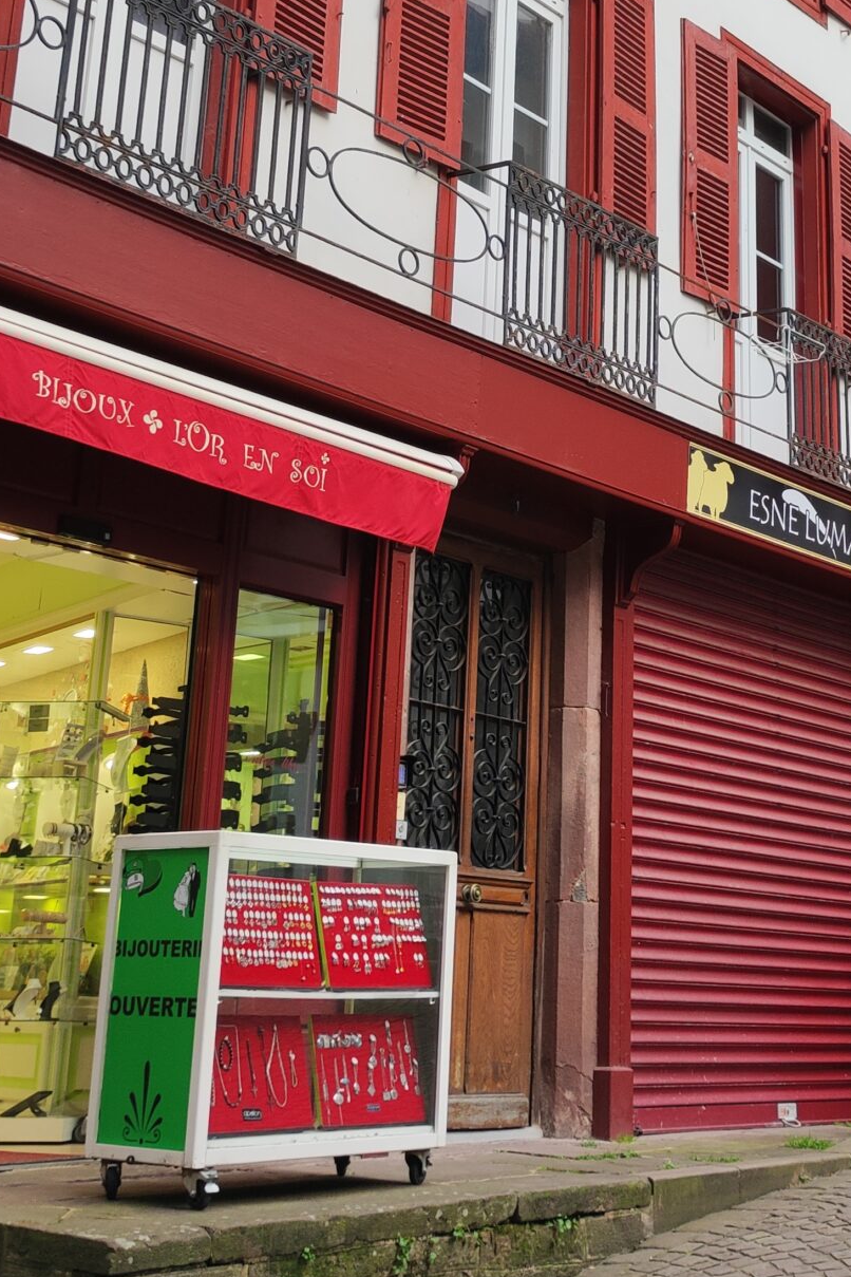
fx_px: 1950
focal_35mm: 55
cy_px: 323
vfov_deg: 35.5
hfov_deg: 24.4
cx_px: 612
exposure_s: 1/172
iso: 50
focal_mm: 4.7
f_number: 1.79
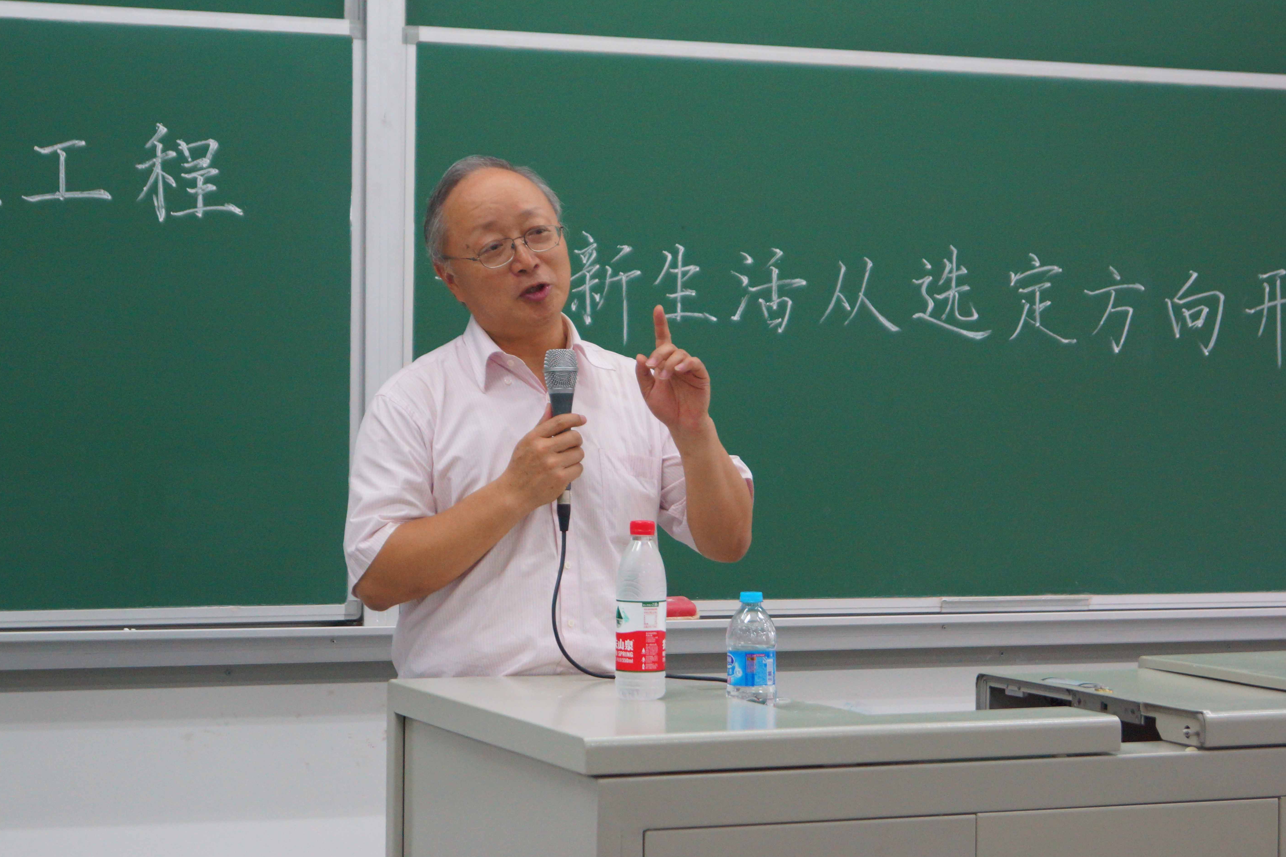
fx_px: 3127
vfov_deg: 15.6
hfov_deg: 23.2
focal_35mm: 88
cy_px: 438
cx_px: 614
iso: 1600
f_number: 5.6
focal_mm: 55
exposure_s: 1/100
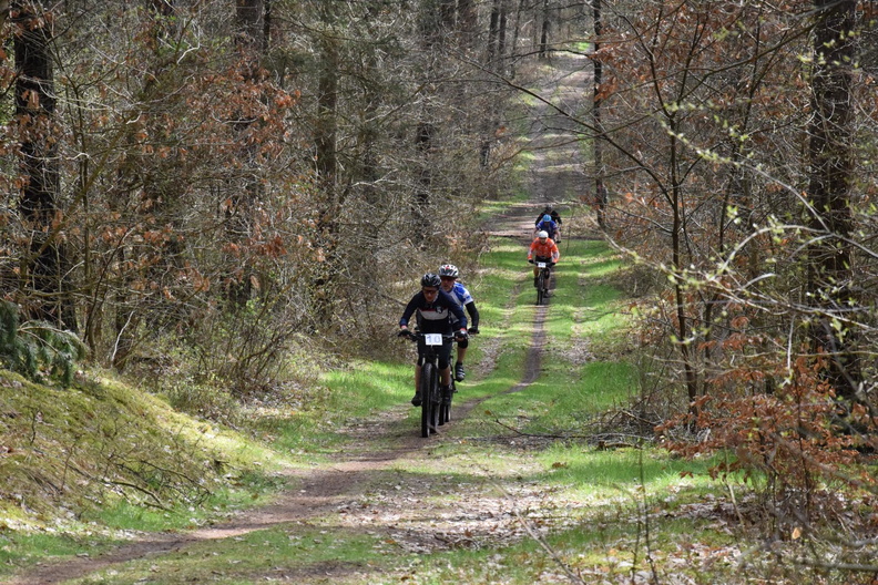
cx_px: 439
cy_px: 292
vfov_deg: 8.7
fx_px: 3841
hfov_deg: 13.0
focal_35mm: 158
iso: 4000
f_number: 9
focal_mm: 105
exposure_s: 1/2000
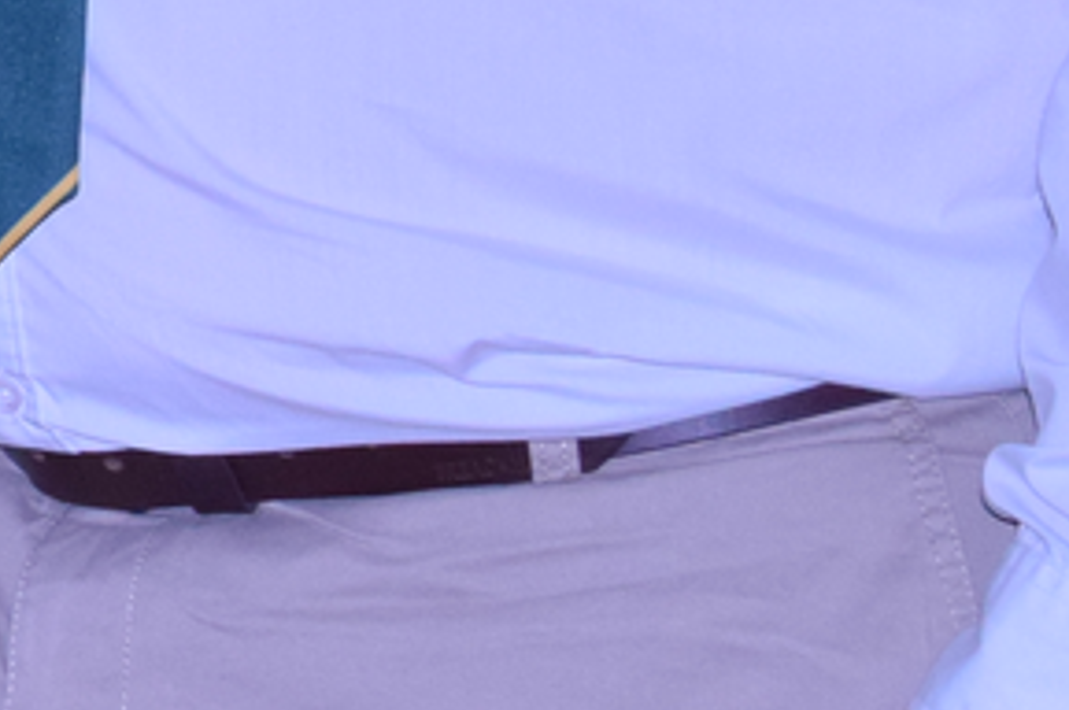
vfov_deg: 3.2
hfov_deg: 4.7
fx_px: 12712
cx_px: -1417
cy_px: -943
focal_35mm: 429
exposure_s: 1/60
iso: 1000
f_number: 8
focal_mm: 55
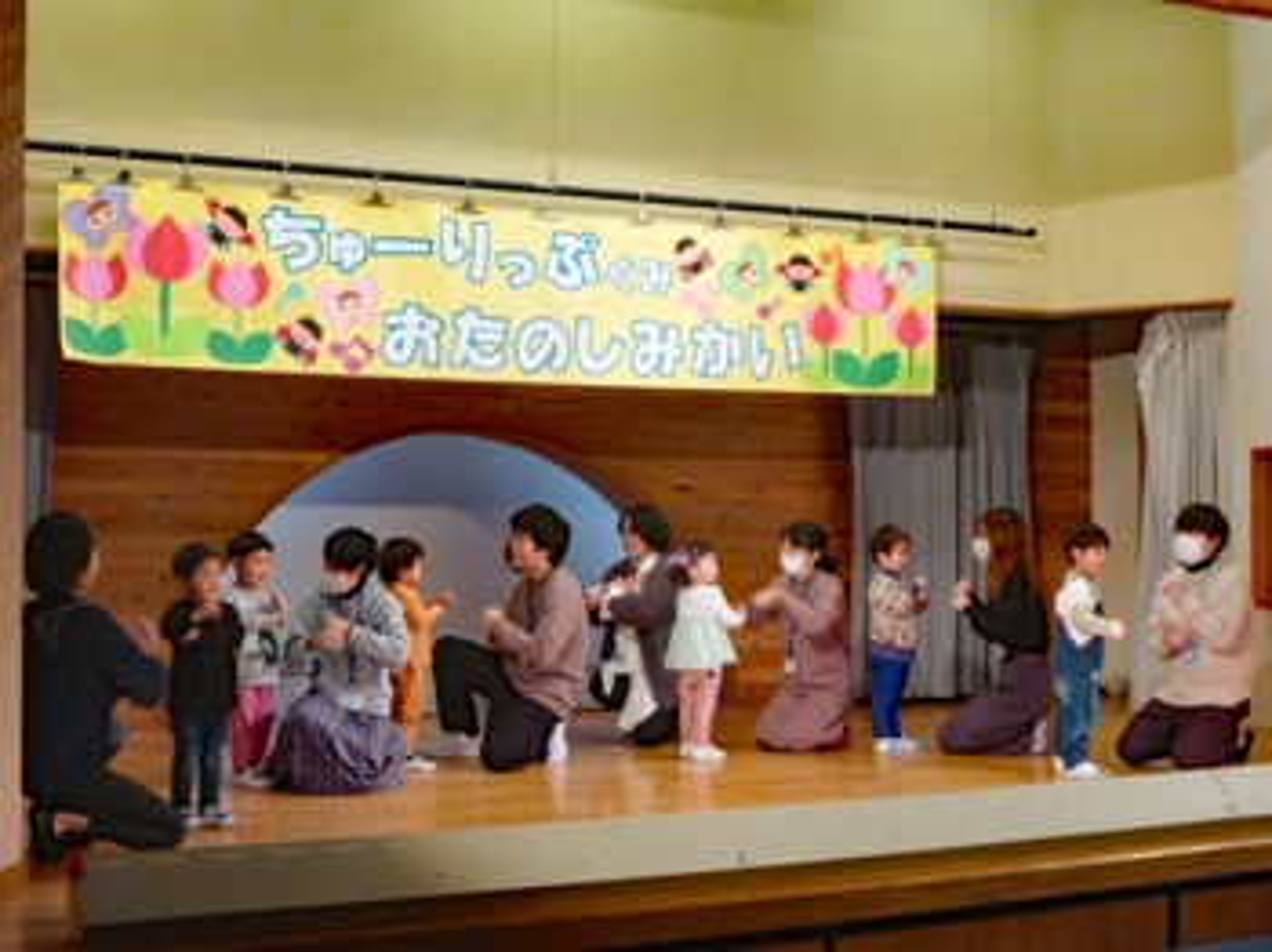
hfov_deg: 38.9
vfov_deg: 29.6
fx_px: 1799
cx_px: 636
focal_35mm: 49
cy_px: 476
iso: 400
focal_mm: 8.4
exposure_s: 1/25
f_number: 4.5
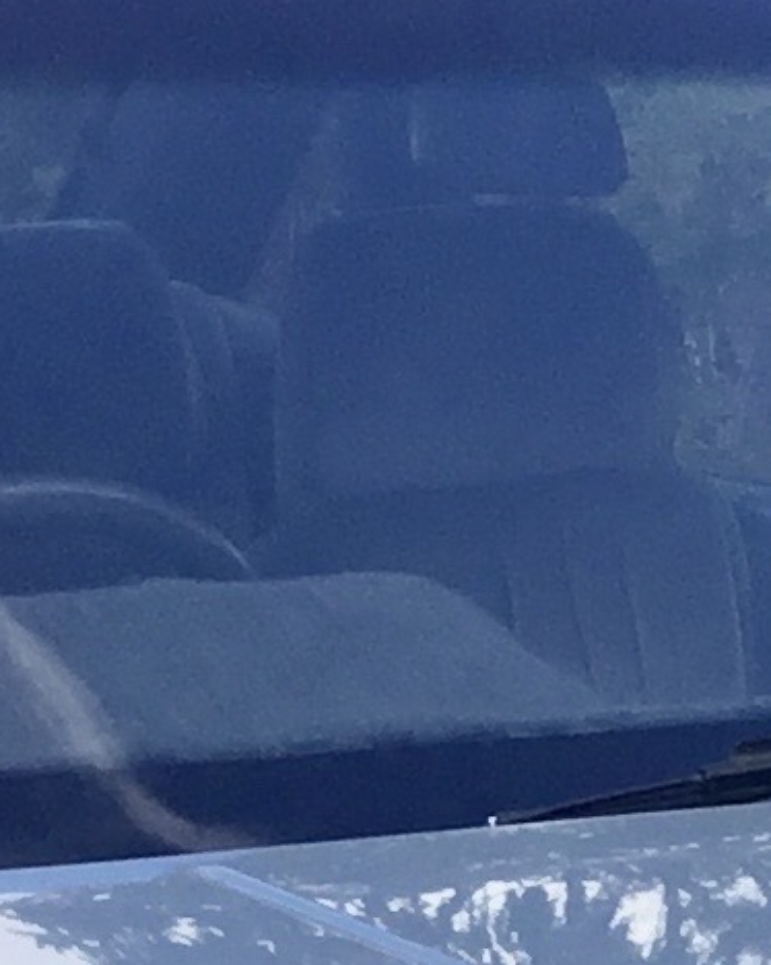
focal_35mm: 211
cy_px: 1421
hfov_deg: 7.3
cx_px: 899
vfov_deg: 8.9
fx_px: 6022
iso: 25
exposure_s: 1/403
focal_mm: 3.3
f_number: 2.4
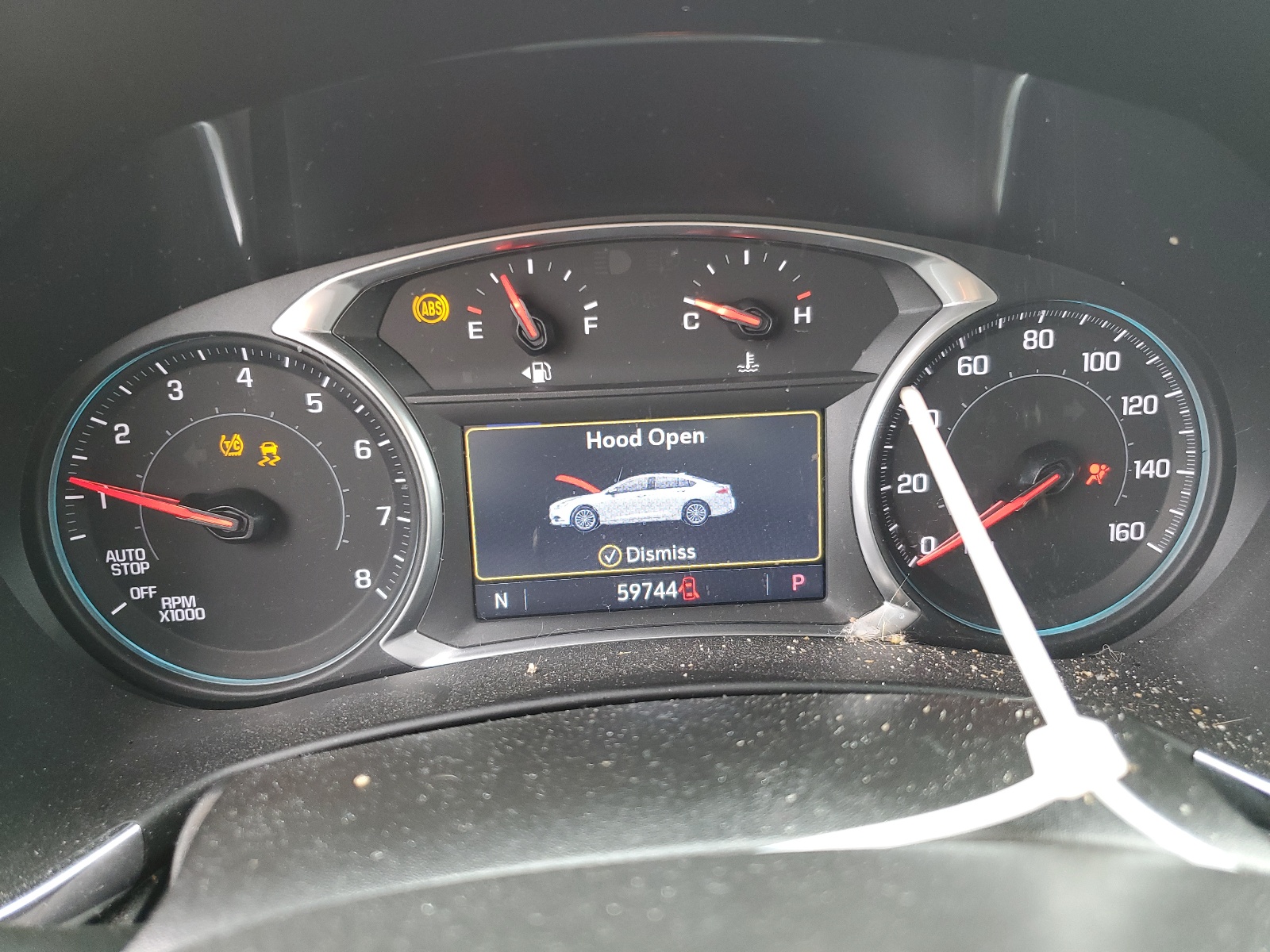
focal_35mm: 26
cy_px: 476
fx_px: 954
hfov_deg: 67.3
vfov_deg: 53.1
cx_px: 635
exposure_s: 1/60.2
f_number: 1.5
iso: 91
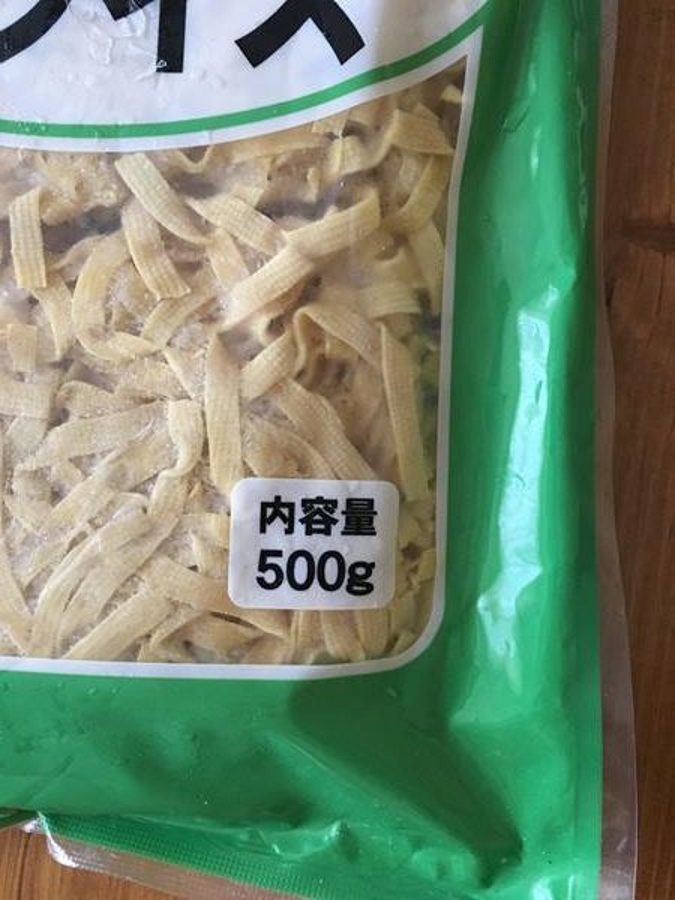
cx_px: 338
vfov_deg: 61.7
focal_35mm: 29
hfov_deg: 48.2
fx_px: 754
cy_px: 450
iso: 125
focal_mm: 4.15
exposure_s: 1/30
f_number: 2.2
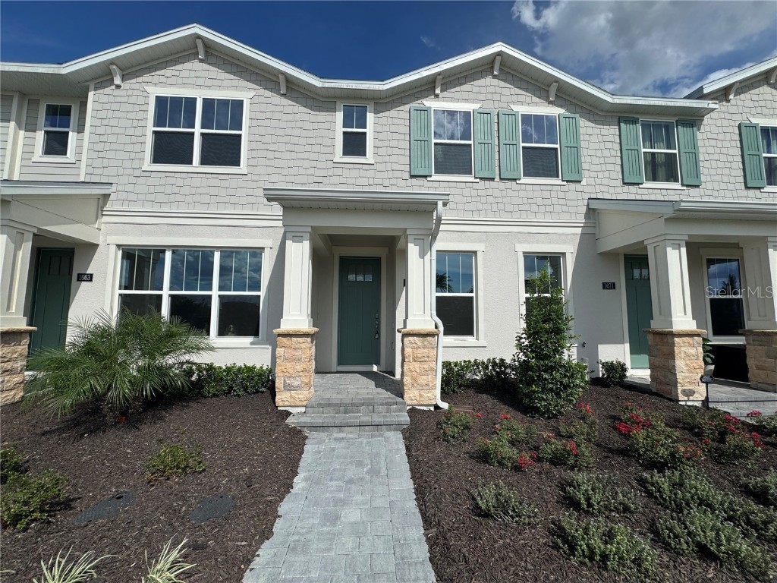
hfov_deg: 102.1
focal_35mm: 14
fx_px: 314
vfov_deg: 85.7
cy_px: 292
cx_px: 388
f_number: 2.2
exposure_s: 1/3906
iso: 50
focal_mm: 2.22
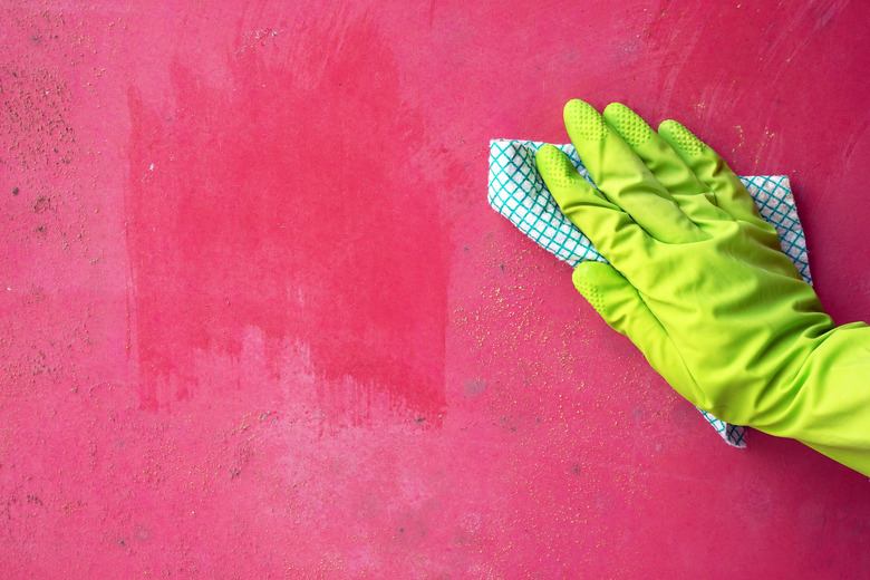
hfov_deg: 30.5
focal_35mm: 66
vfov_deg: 20.6
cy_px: 290
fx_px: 1595
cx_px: 435
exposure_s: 1/15
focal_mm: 66
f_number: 20
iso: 100
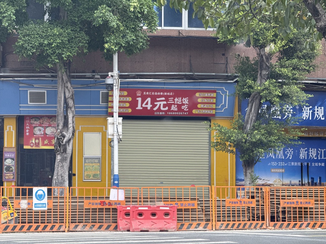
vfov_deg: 12.3
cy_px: 122
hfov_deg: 16.4
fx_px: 1130
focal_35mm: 120
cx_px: 163
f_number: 2.8
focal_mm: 15.66
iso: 64
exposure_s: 1/121
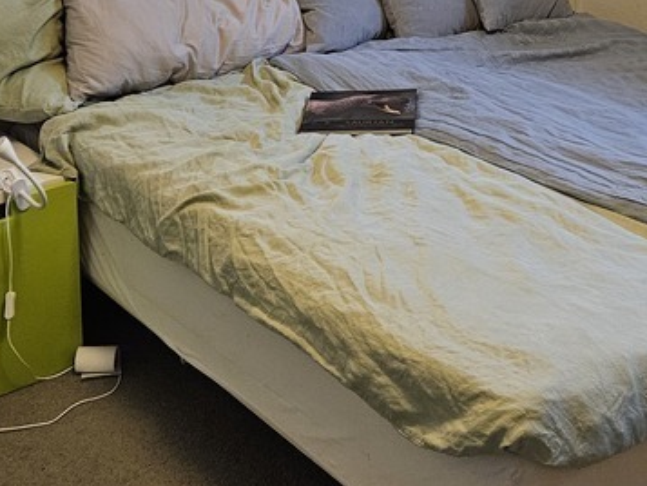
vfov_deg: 21.3
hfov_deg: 29.3
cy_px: -33
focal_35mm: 66
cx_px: 390
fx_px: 1234
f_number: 1.8
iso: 640
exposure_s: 1/100
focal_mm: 5.4
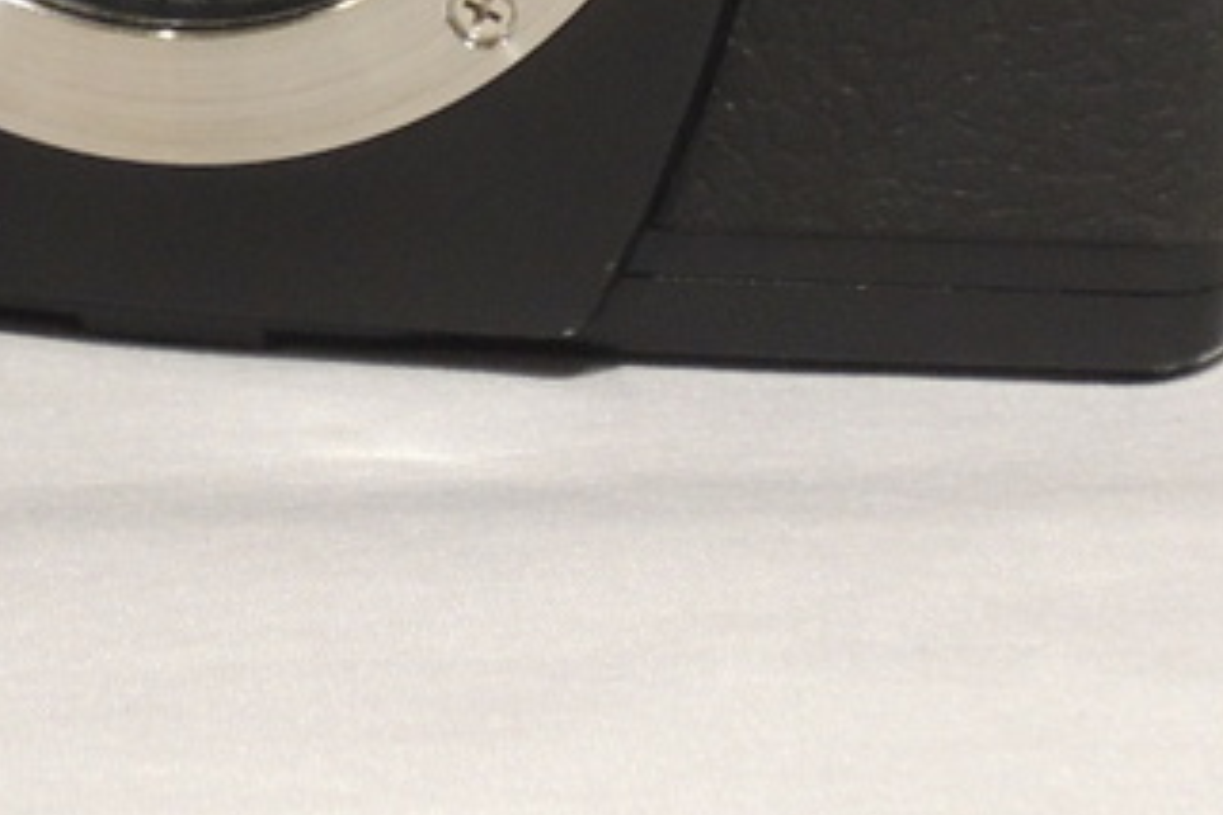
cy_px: -640
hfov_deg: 7.5
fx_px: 9240
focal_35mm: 272
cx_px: -8
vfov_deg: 5.0
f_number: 4.5
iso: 400
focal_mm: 12.5
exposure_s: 1/80
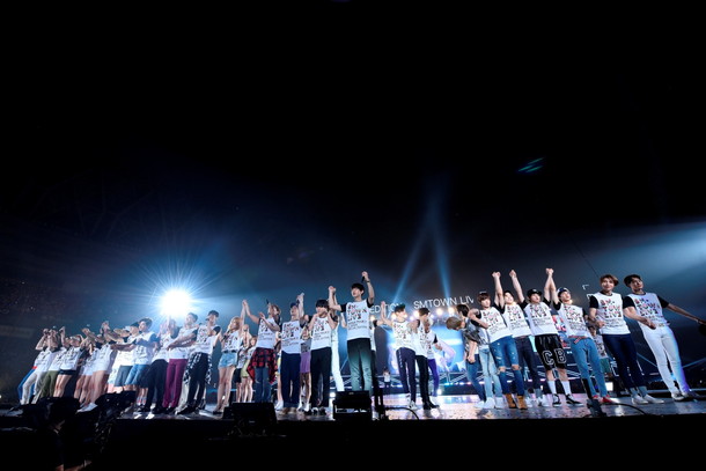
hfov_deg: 104.2
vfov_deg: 81.2
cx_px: 353
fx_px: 275
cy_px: 236
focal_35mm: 14
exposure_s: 1/500
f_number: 6.3
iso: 2000
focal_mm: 14
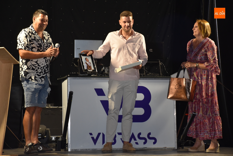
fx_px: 729
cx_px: 116
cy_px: 78
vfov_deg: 12.2
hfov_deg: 18.2
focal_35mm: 112
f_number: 5
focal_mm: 75
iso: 800
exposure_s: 1/60
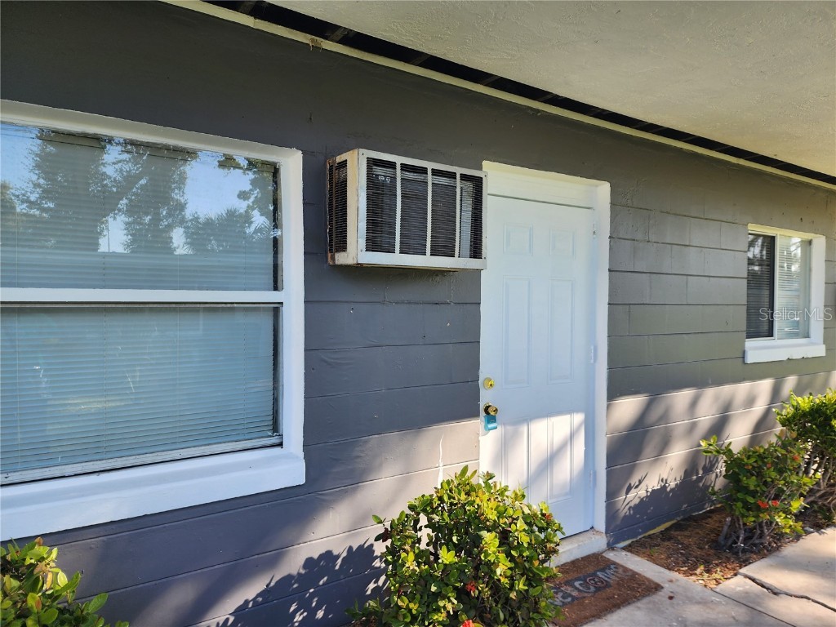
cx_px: 418
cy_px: 314
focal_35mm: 23
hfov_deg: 73.9
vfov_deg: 58.9
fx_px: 555
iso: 20
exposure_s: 1/180
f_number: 1.8
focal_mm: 6.4
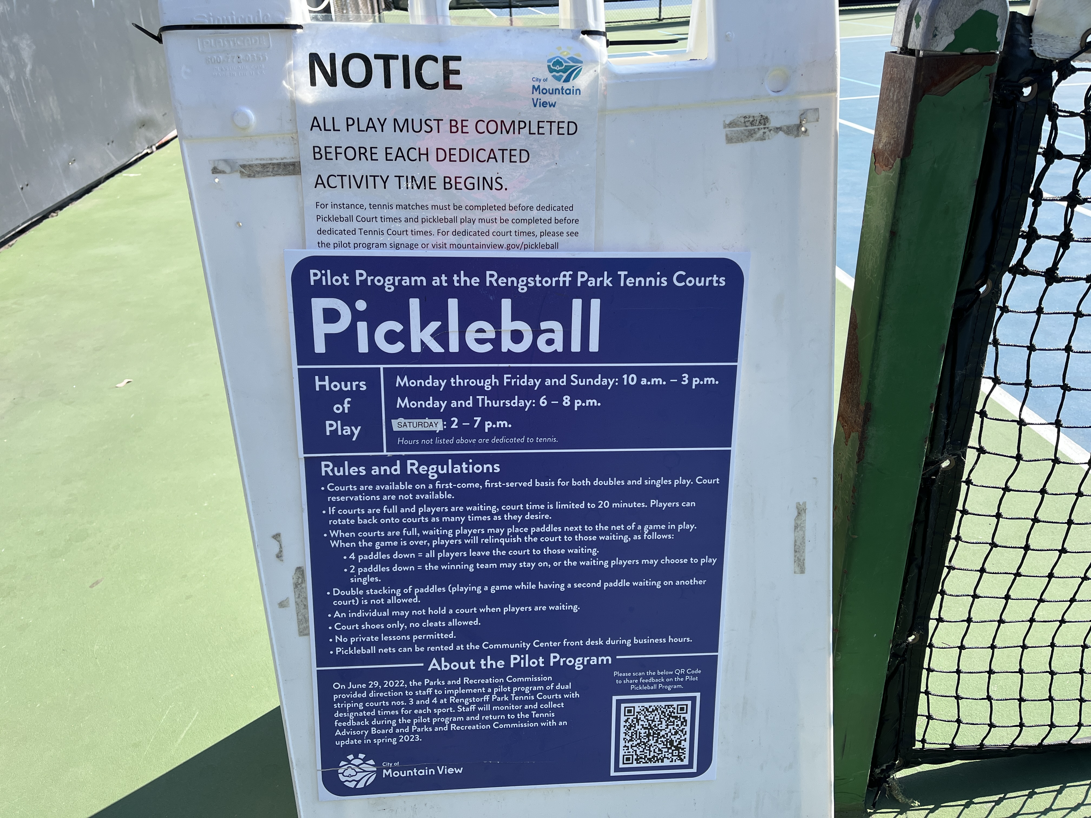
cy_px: 409
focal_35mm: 26
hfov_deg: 67.3
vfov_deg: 53.1
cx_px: 546
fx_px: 819
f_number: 1.6
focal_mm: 5.1
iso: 50
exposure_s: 1/1600
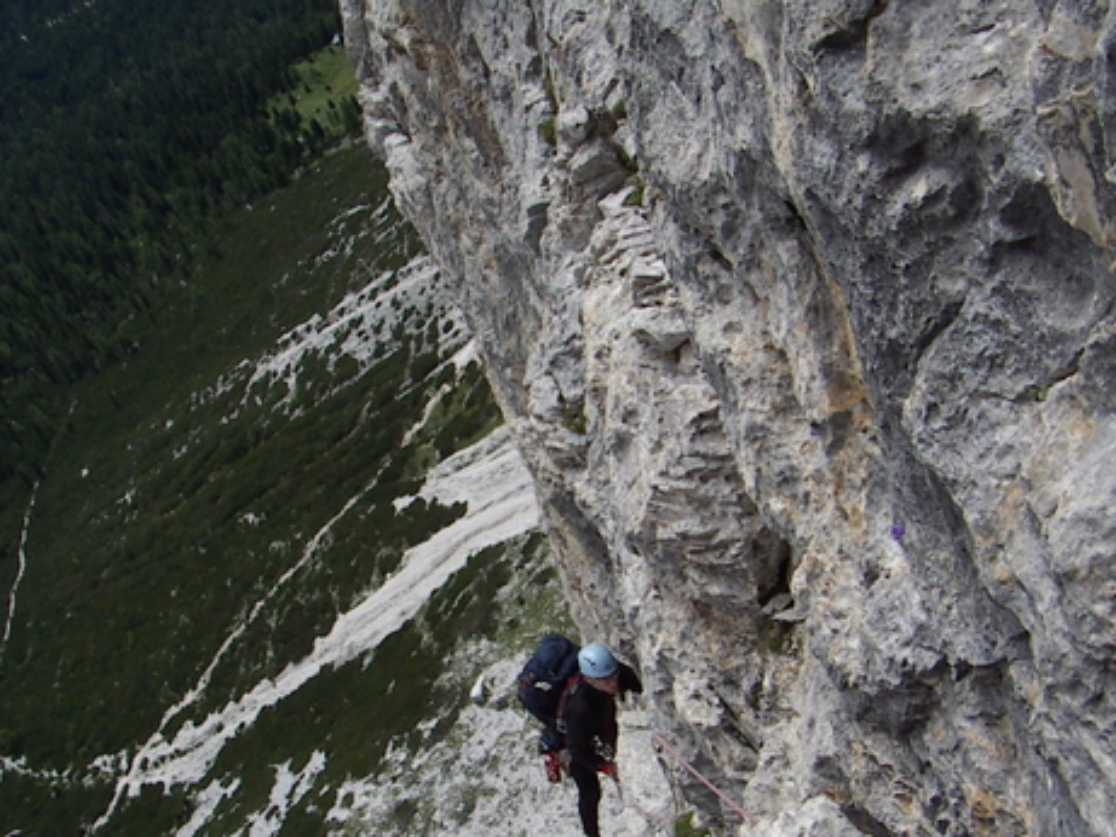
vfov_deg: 28.9
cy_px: 568
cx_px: 603
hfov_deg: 38.2
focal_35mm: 50
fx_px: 1612
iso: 50
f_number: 6.7
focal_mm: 4.7
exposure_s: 1/200
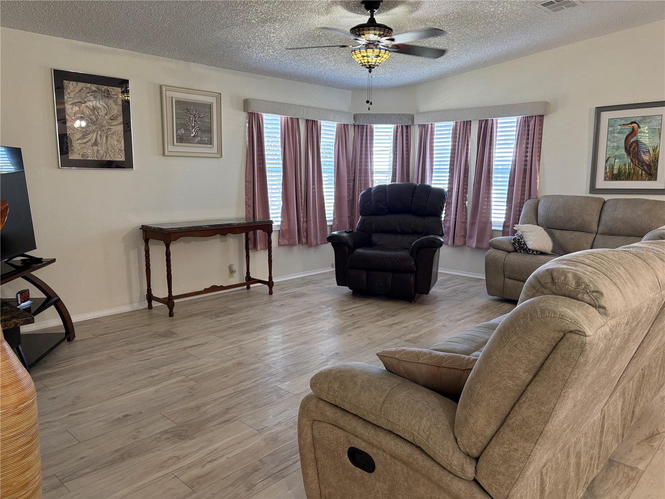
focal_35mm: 26
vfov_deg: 53.1
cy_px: 250
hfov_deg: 67.3
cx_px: 332
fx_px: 499
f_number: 1.6
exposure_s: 1/60
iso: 160
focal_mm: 5.96
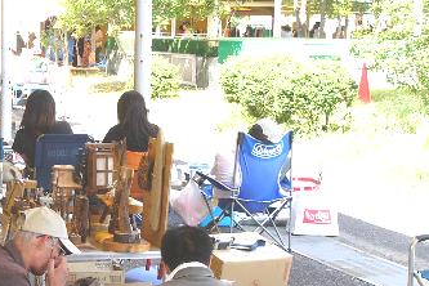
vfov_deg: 15.2
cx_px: 45
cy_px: 124
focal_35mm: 90
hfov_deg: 22.1
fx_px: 1072
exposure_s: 1/80
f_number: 2.8
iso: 50
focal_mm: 7.6
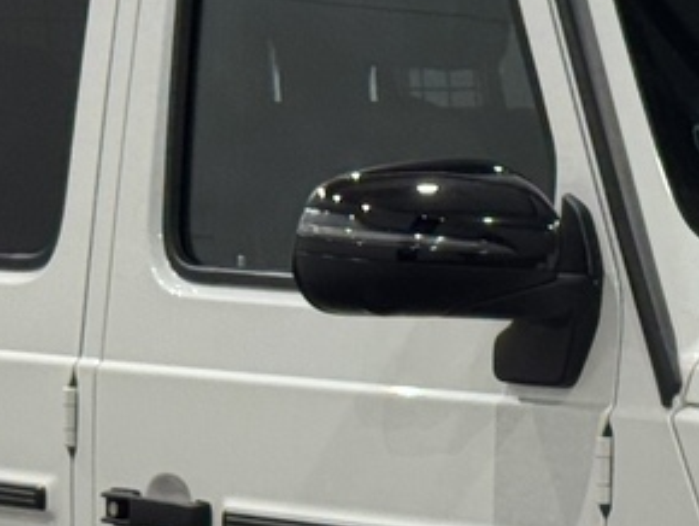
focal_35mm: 238
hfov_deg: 8.2
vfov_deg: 6.2
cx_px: 1008
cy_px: 598
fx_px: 4810
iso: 50
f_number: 1.78
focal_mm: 6.76
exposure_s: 1/194
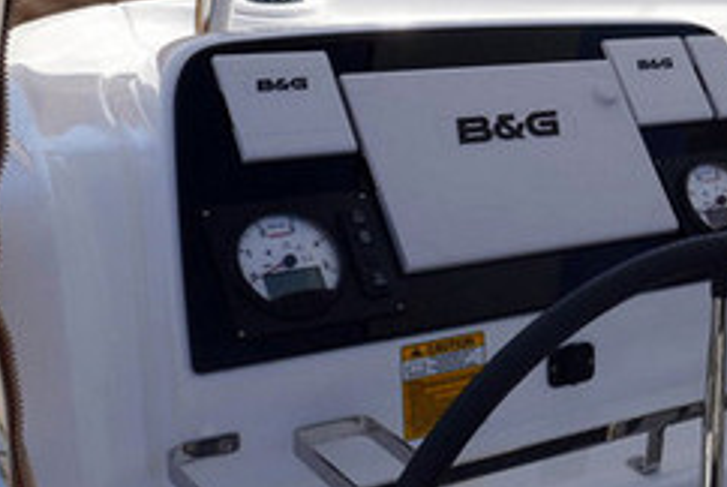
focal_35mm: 64
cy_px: 203
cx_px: 622
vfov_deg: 21.3
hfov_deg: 30.3
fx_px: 1294
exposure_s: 1/800
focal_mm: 9.1
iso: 125
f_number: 4.5
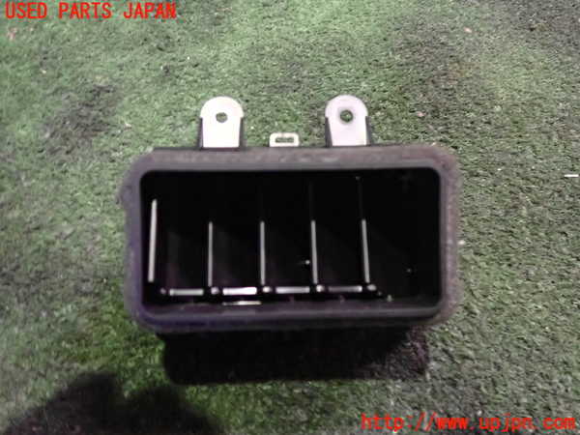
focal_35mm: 30
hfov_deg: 60.0
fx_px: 503
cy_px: 218
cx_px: 290
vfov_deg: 46.8
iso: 3200
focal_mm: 5.4
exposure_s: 1/60
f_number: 2.3
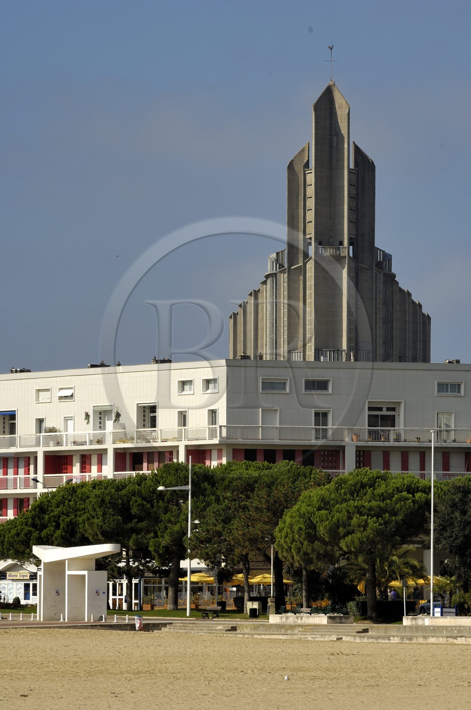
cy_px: 355
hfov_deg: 5.7
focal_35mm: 240
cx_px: 236
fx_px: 4724
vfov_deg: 8.6
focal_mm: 160
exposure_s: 1/160
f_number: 11
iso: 100
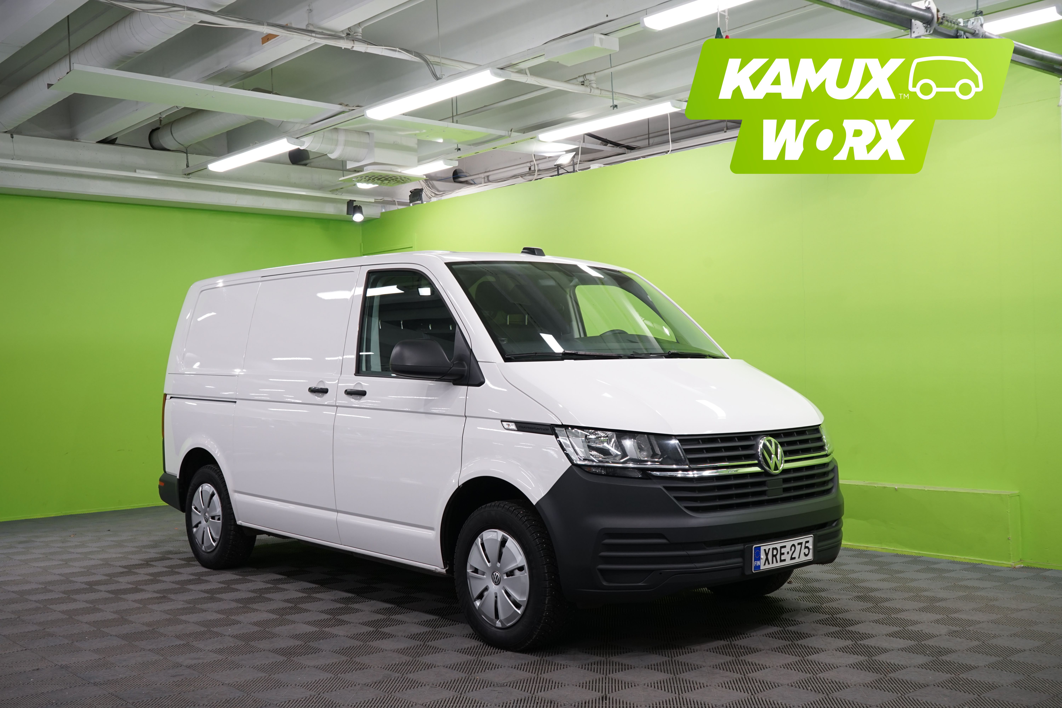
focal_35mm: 38
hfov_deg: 50.7
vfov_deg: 35.1
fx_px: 1121
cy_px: 354
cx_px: 531
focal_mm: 38
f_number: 9
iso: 500
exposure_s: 1/25
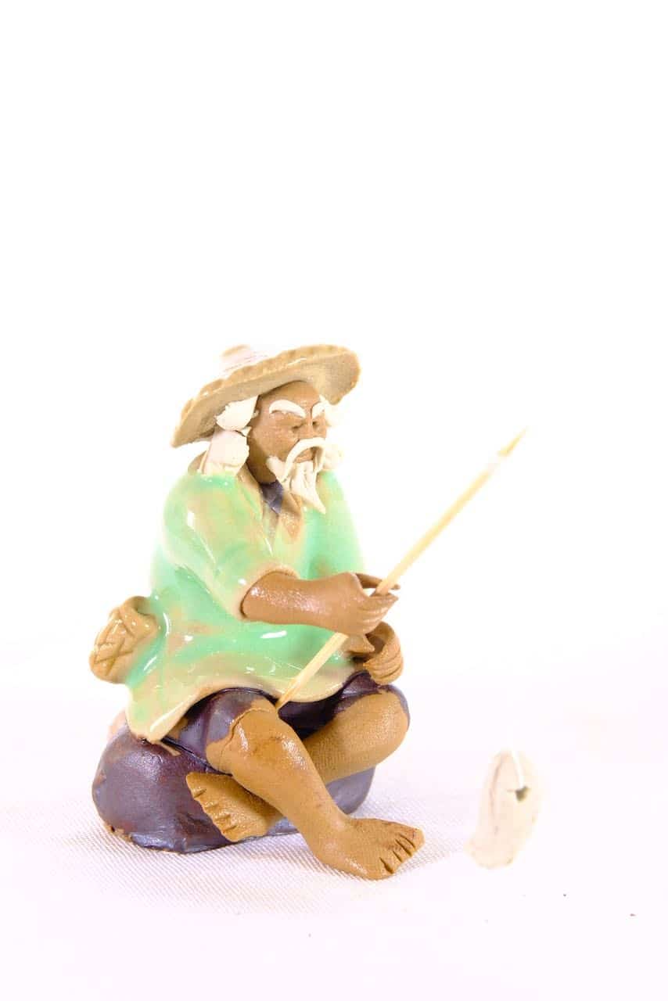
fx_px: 8039
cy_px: 500
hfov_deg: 4.8
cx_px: 334
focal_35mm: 289
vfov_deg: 7.1
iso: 800
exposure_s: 1/20
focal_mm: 192.9
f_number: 11
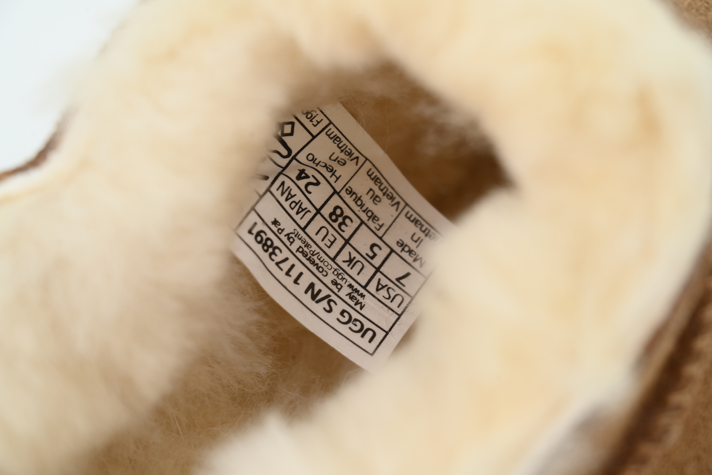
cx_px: 356
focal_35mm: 120
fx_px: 2373
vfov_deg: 11.4
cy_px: 238
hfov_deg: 17.1
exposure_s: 1/100
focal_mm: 120
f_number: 10
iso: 400
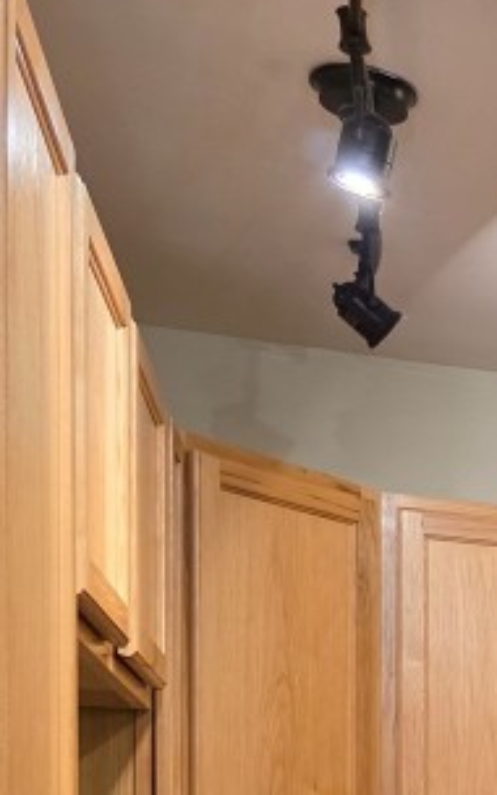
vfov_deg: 23.0
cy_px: 965
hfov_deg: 12.9
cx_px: 1120
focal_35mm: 82
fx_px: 1777
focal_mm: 6.3
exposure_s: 1/120
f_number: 1.7
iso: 800
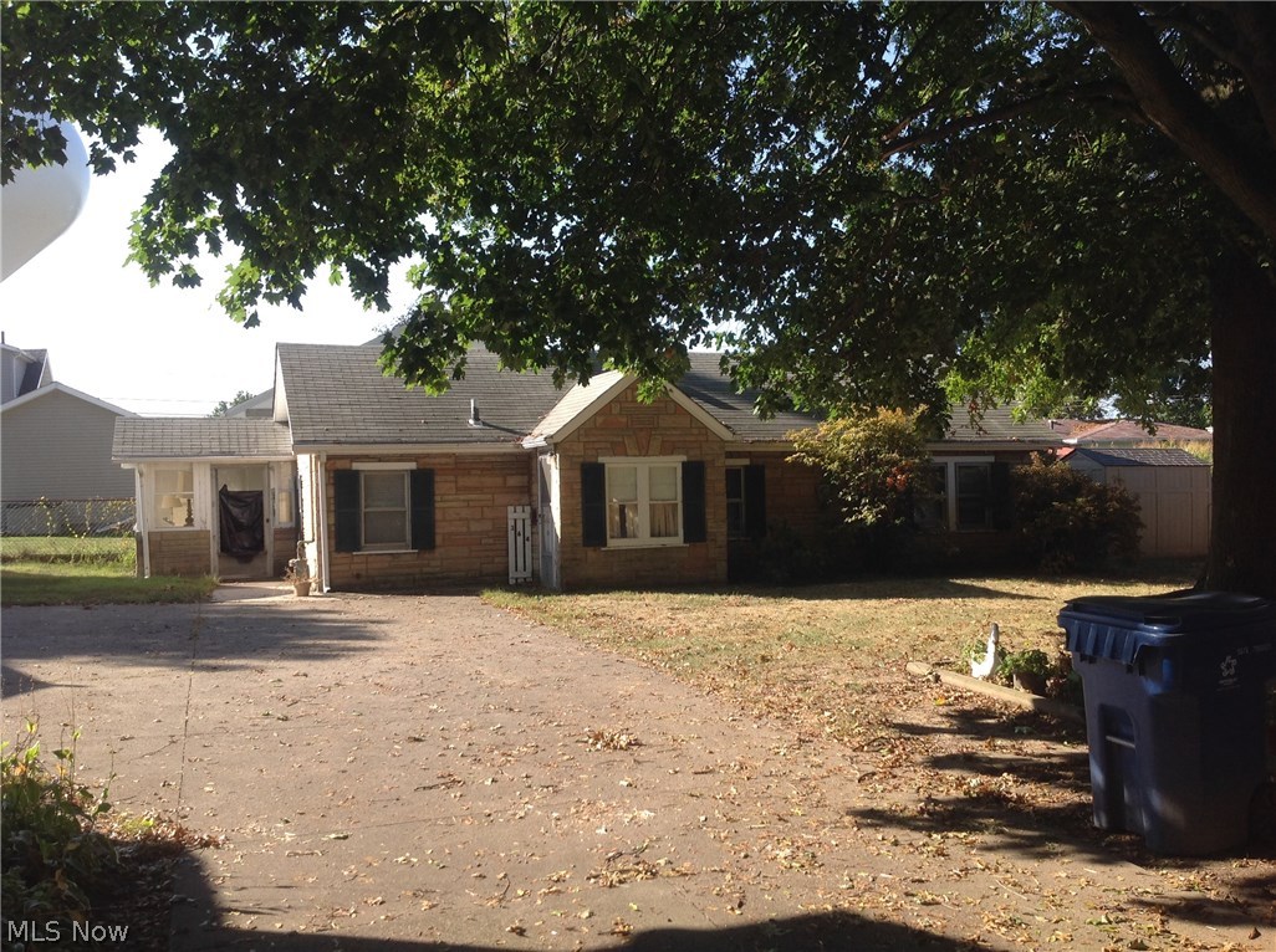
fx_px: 1288
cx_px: 638
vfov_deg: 40.6
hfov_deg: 52.7
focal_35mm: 35
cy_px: 476
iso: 50
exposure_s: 1/540
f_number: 2.4
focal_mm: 4.28
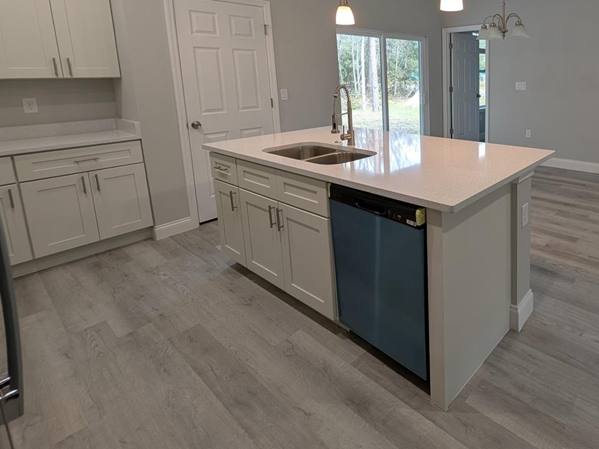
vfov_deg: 65.5
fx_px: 329
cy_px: 126
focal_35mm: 19
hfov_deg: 78.4
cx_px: 448
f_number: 1.95
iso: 43
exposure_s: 1/60
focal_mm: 2.23
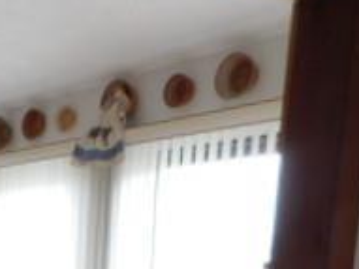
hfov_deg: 21.4
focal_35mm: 77
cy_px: 406
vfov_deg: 17.2
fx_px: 798
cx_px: -175
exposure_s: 1/30
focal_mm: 4
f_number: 3
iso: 125
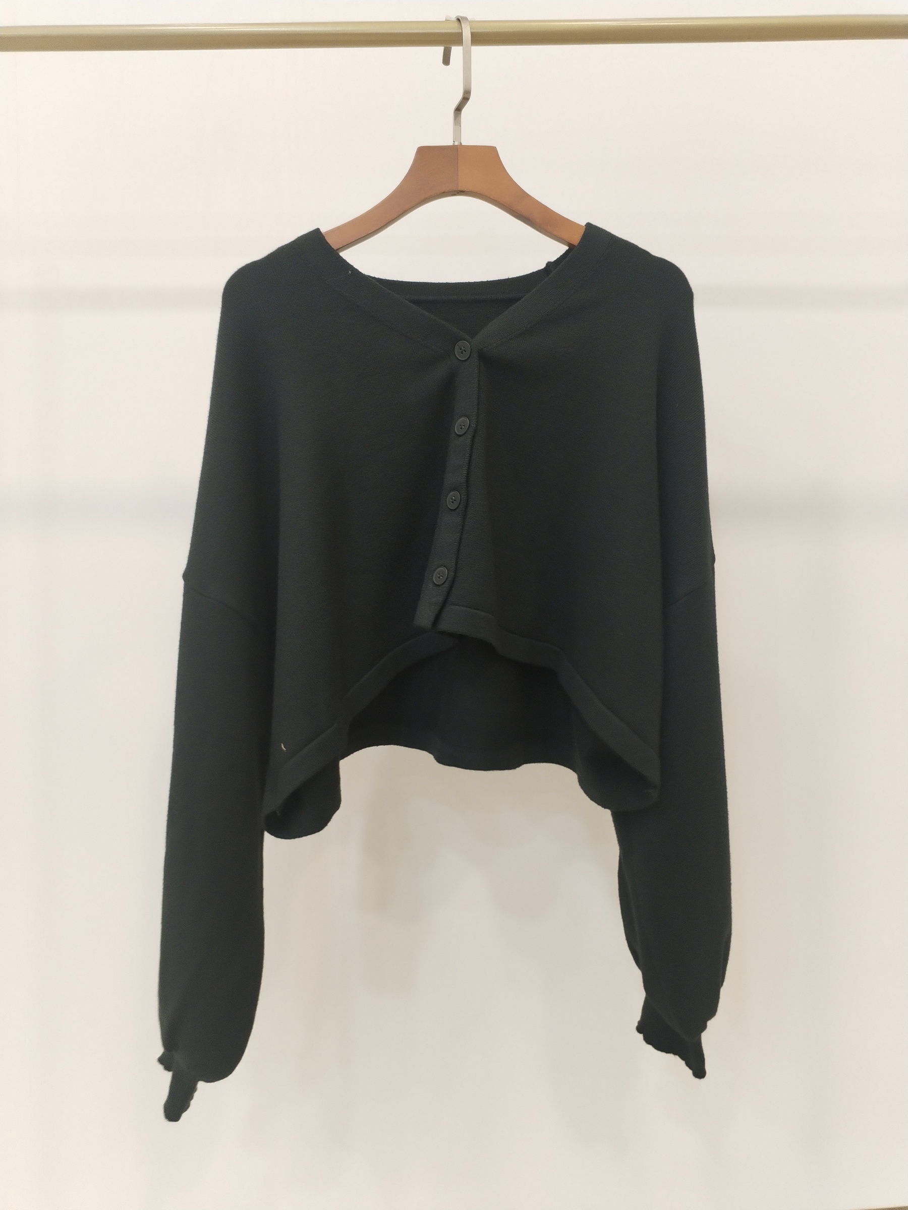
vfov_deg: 61.7
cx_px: 454
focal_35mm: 29
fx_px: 1014
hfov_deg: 48.2
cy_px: 605
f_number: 1.8
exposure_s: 1/40
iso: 338
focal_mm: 4.75
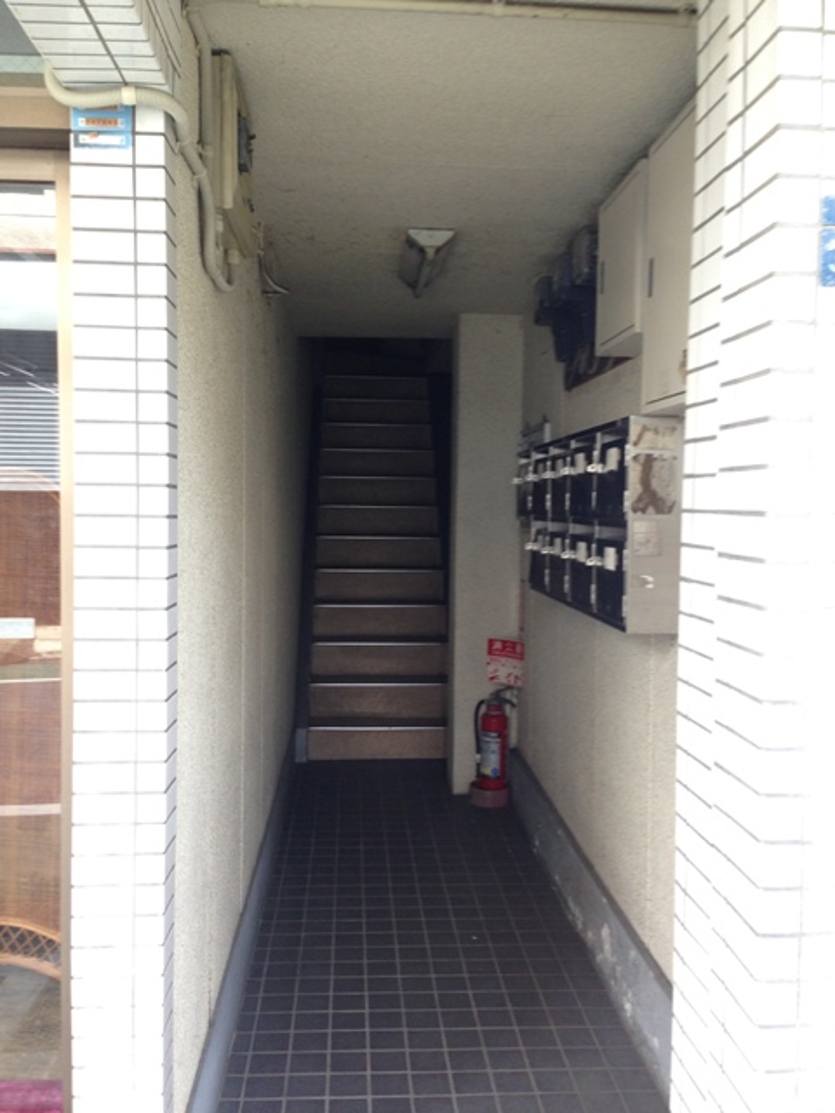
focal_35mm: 33
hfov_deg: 42.9
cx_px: 418
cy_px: 556
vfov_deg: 55.4
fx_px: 1061
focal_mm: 4.12
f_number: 2.4
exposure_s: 1/60
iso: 64
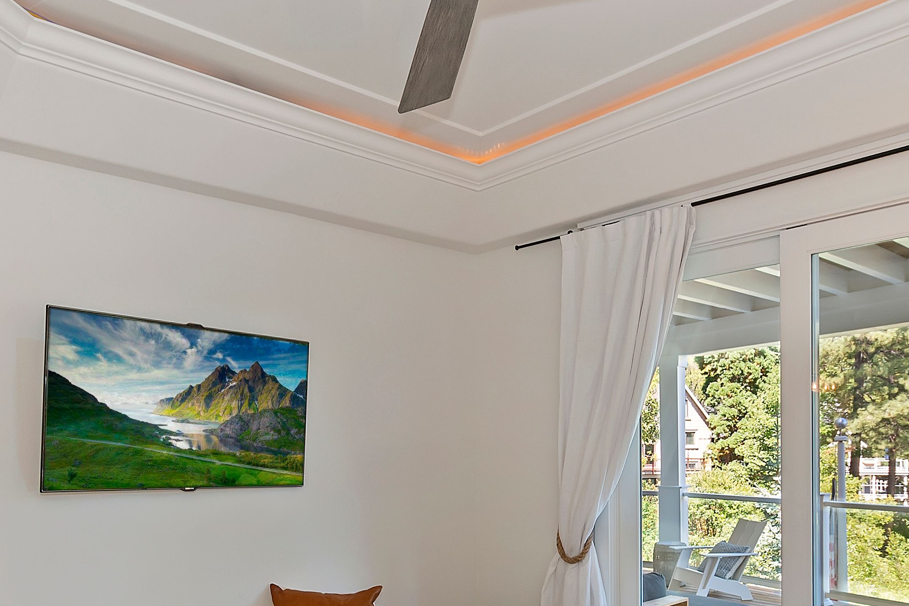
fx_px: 682
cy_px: 444
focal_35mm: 27
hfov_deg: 67.0
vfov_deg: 46.4
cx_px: 387
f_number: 8
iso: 400
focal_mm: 10
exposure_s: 1/30
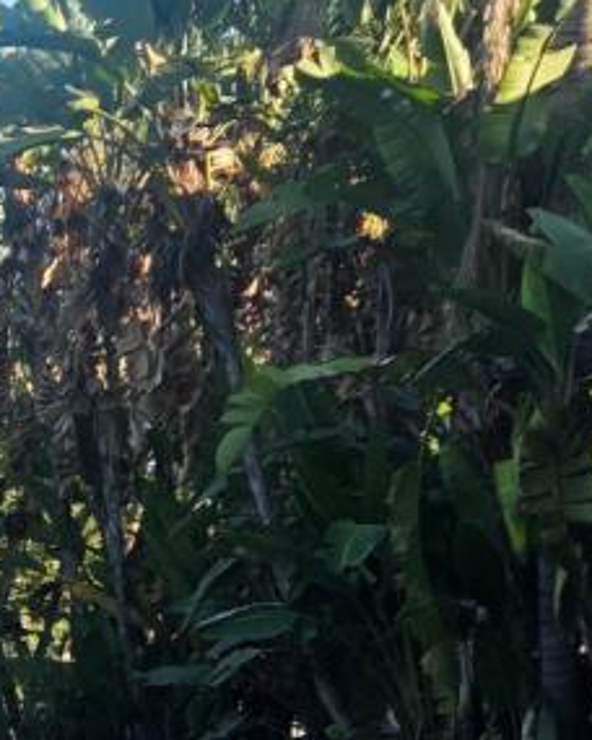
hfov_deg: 12.2
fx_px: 2584
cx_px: -397
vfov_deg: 15.1
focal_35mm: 118
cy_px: 1105
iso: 80
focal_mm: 6.3
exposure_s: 1/1339
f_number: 1.7
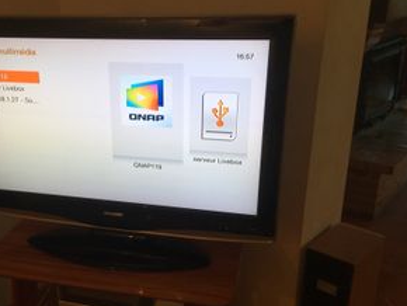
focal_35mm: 40
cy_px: 171
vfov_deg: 36.0
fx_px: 471
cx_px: 139
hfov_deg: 46.1
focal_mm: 4.15
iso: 32
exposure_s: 1/50
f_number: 2.2
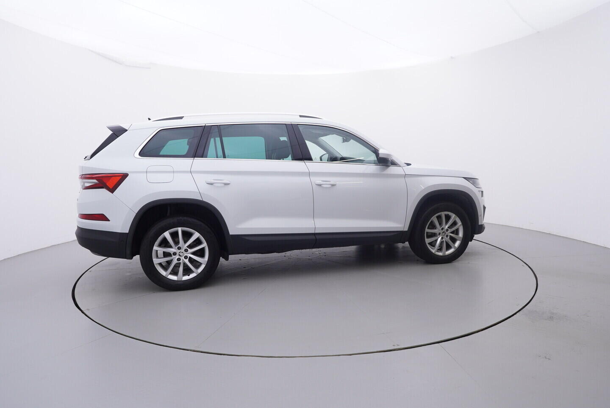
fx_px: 381
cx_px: 305
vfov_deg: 56.2
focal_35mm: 22
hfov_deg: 77.3
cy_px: 204
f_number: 5
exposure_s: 1/80
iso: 200
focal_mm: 15
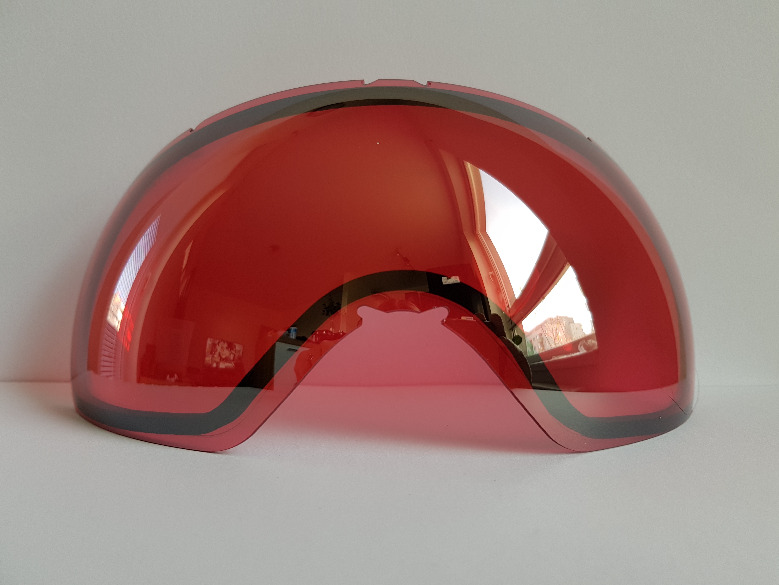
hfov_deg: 67.3
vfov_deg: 53.1
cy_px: 292
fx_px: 585
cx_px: 390
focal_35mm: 26
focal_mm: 4.2
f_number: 1.7
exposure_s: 1/120
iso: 64
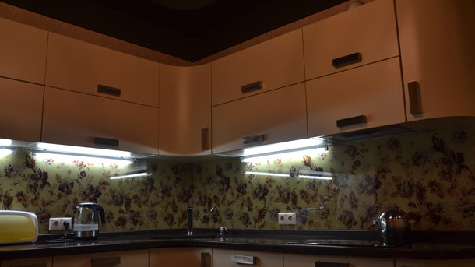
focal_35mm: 34
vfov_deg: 35.1
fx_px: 422
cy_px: 138
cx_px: 239
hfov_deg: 58.7
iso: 400
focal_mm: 21
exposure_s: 1/100
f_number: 5
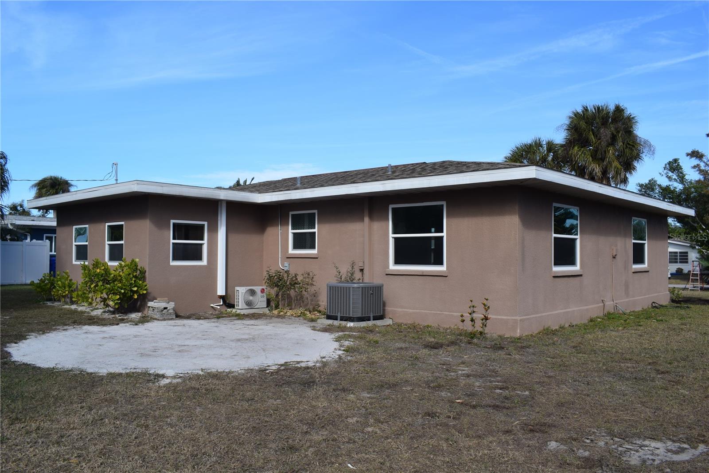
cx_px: 354
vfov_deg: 43.6
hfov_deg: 61.9
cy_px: 236
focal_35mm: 30
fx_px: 591
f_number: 10
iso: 200
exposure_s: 1/400
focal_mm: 20
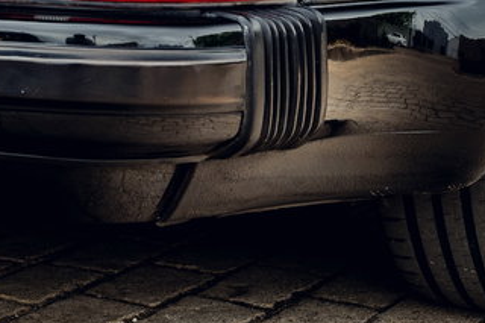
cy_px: -149
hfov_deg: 17.9
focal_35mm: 112
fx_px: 1508
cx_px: 30
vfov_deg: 11.7
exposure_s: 1/50
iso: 320
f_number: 3.8
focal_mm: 35
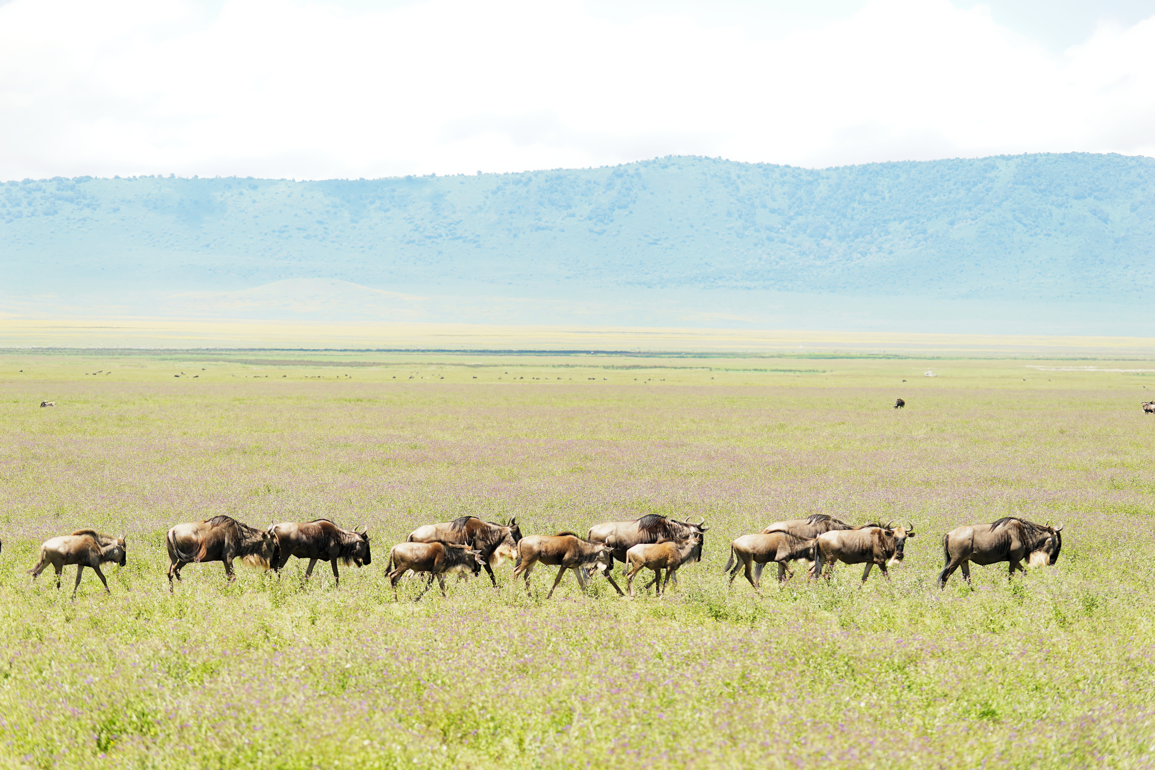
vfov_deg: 9.1
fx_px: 4812
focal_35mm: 150
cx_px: 578
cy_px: 385
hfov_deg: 13.7
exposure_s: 1/160
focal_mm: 150
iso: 100
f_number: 5.6
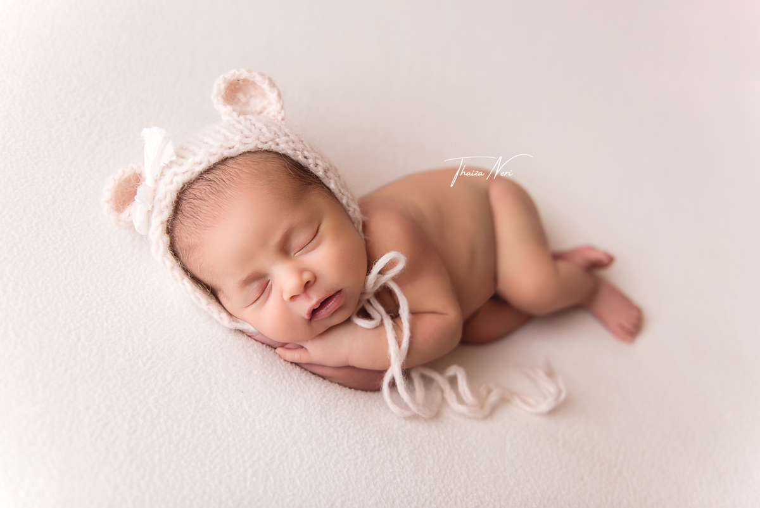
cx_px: 380
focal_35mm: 34
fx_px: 718
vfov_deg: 38.9
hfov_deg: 55.8
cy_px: 254
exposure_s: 1/160
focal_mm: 34
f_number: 2.8
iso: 100
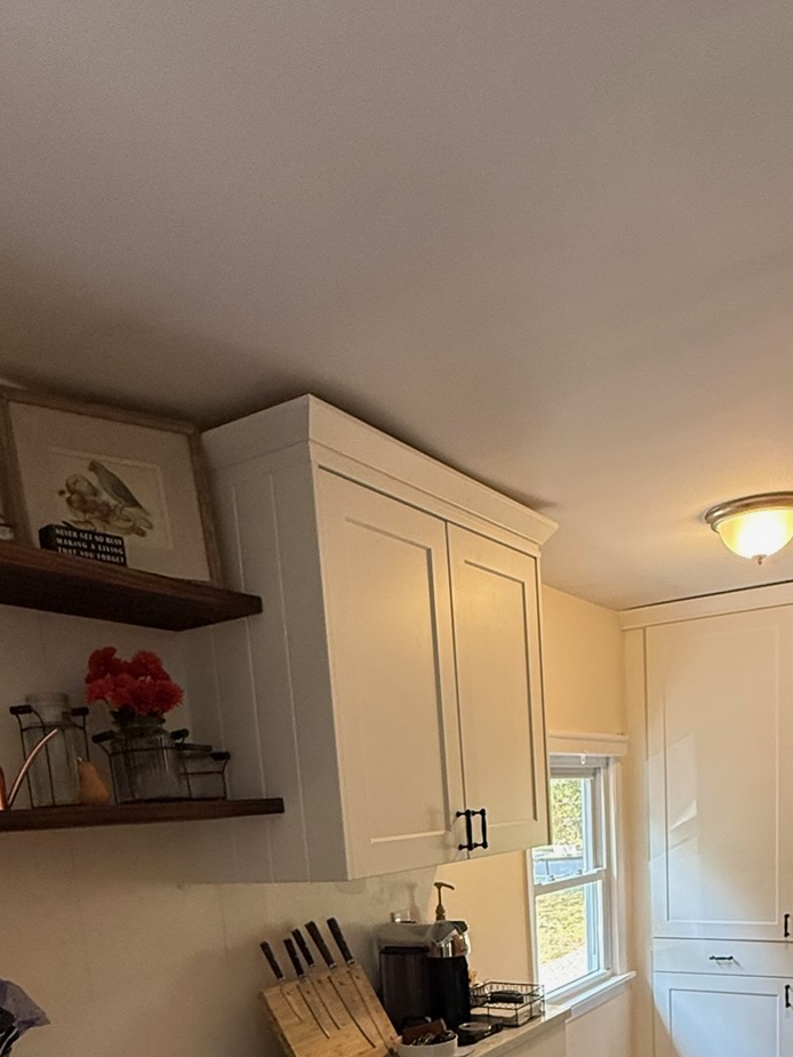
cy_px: 969
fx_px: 947
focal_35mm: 31
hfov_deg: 45.3
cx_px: 458
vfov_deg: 51.0
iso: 250
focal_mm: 2.22
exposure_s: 1/99
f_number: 2.2
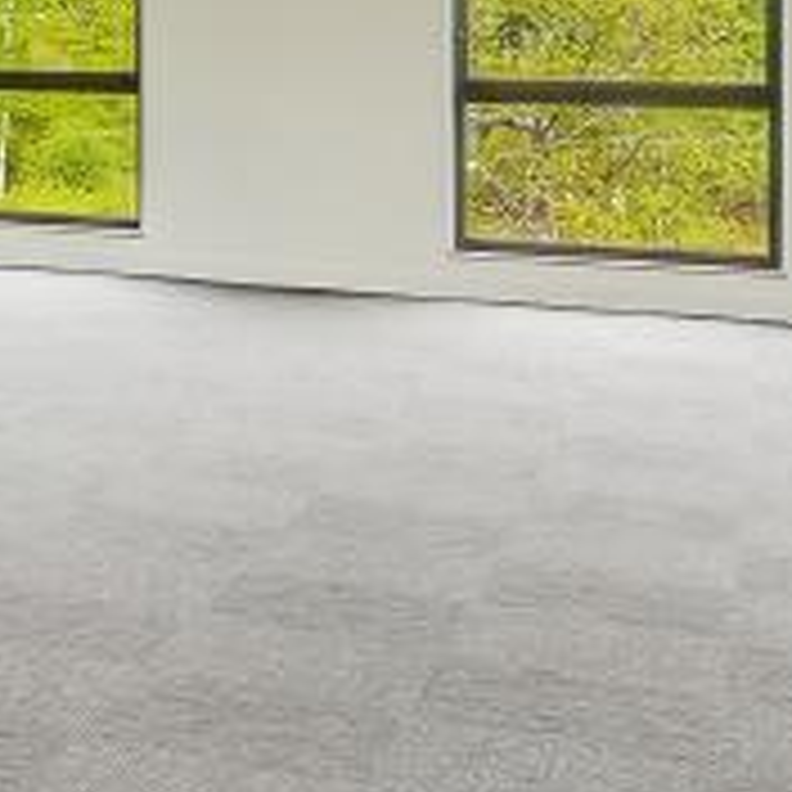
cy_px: 108
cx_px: -868
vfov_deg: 22.9
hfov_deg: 16.5
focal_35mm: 74
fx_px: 1916
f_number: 11
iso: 100
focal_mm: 12
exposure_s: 1/4
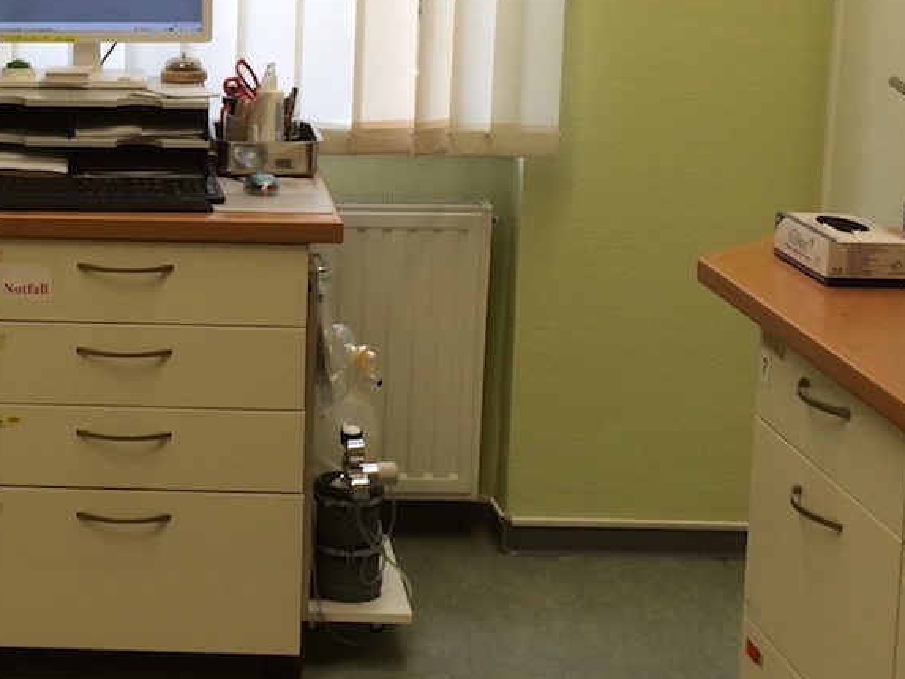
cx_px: 54
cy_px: 128
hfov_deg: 23.3
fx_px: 2118
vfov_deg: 18.0
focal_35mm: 81
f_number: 2.2
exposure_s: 1/50
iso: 40
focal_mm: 4.15
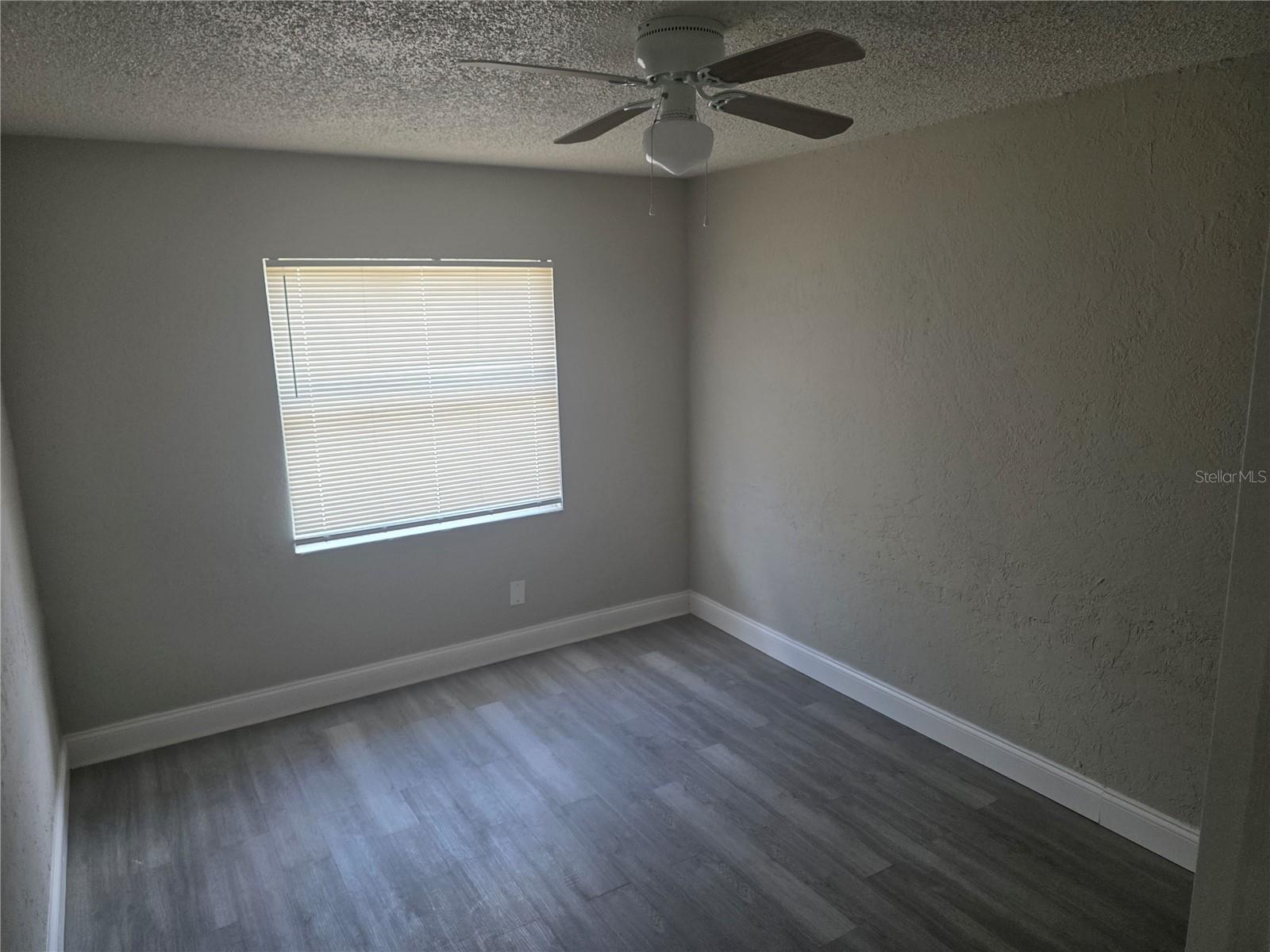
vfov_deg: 58.9
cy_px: 476
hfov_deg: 73.9
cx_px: 635
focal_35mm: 23
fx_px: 844
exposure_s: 1/180
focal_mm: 6.3
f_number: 1.7
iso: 160
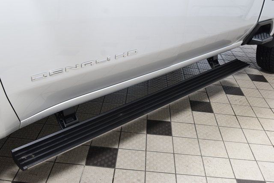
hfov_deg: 53.1
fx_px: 274
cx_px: 137
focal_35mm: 36
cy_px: 92
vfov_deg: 36.9
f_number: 6.3
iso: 1000
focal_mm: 24
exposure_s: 1/15
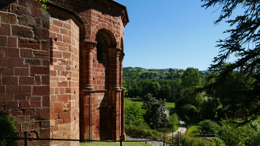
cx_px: 128
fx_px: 186
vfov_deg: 42.6
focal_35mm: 27
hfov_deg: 69.9
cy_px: 89
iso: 200
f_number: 7.1
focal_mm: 12
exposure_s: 1/500
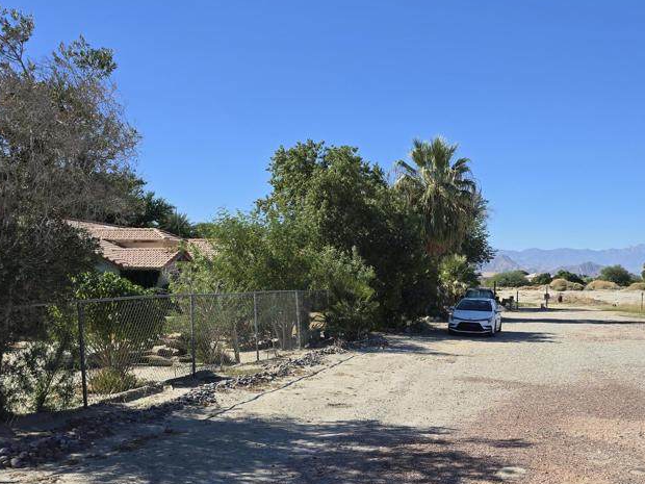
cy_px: 339
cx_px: 470
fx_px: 708
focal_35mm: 38
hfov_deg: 47.5
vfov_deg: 37.1
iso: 12
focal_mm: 6.3
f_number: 1.7
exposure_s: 1/838
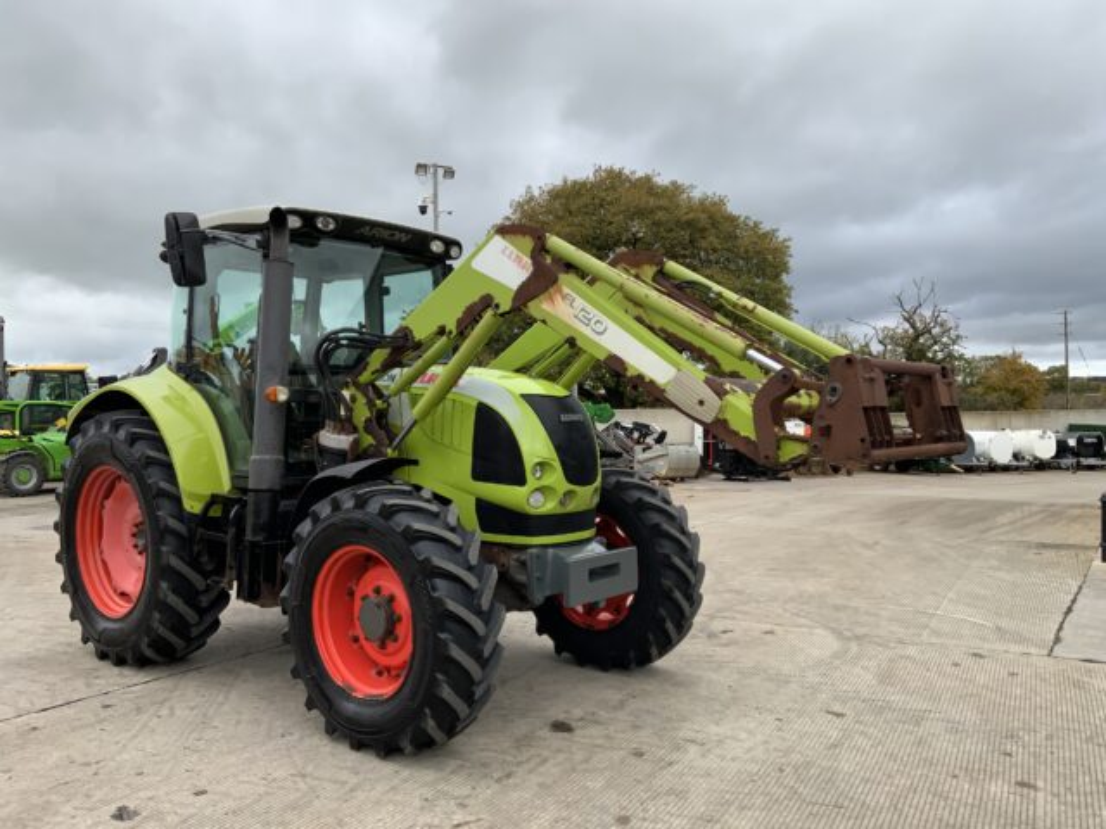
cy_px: 414
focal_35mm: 29
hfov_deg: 61.7
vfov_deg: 48.2
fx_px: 927
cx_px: 553
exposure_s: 1/391
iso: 16
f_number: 1.8
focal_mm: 3
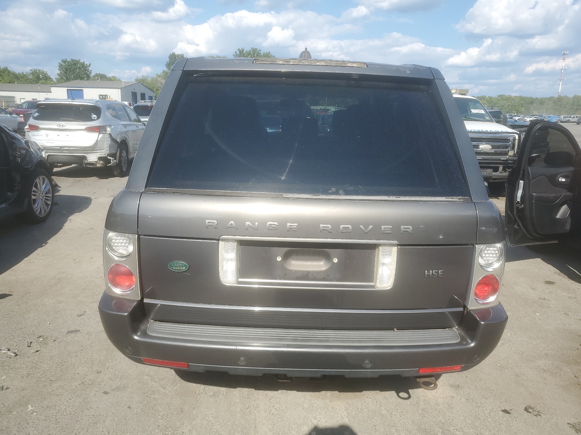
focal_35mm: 26
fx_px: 436
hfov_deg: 67.3
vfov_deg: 53.1
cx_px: 290
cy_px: 218
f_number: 1.5
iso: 50
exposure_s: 1/2500
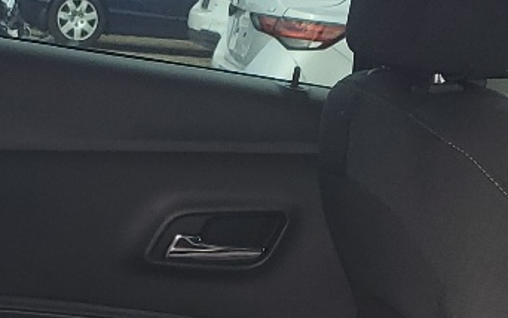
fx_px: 1787
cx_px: 209
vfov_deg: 9.7
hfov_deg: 16.2
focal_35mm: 129
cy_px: 533
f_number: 1.5
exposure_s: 1/125
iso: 50
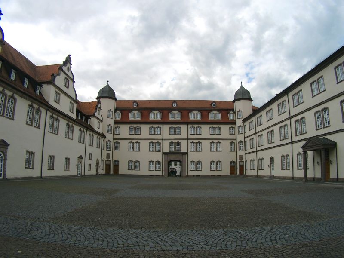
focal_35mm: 34
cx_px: 172
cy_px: 129
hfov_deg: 54.0
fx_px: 338
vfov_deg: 41.8
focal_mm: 7.13
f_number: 4
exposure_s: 1/1140
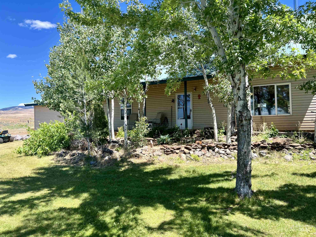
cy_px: 118
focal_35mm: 26
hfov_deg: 67.3
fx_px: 237
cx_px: 158
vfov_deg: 53.1
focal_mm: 5.7
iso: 50
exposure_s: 1/1196
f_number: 1.5
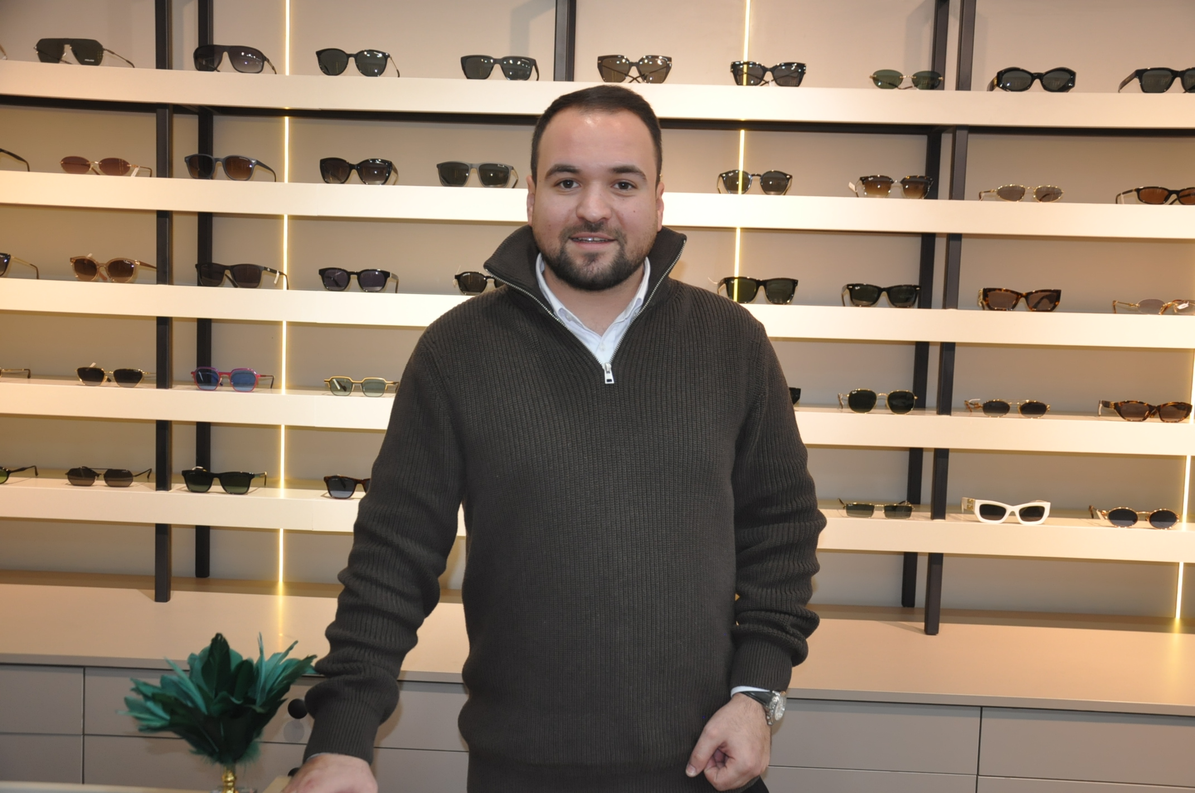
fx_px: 1243
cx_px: 598
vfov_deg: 35.4
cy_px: 396
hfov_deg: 51.3
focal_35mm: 38
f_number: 4
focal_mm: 25
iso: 800
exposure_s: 1/125
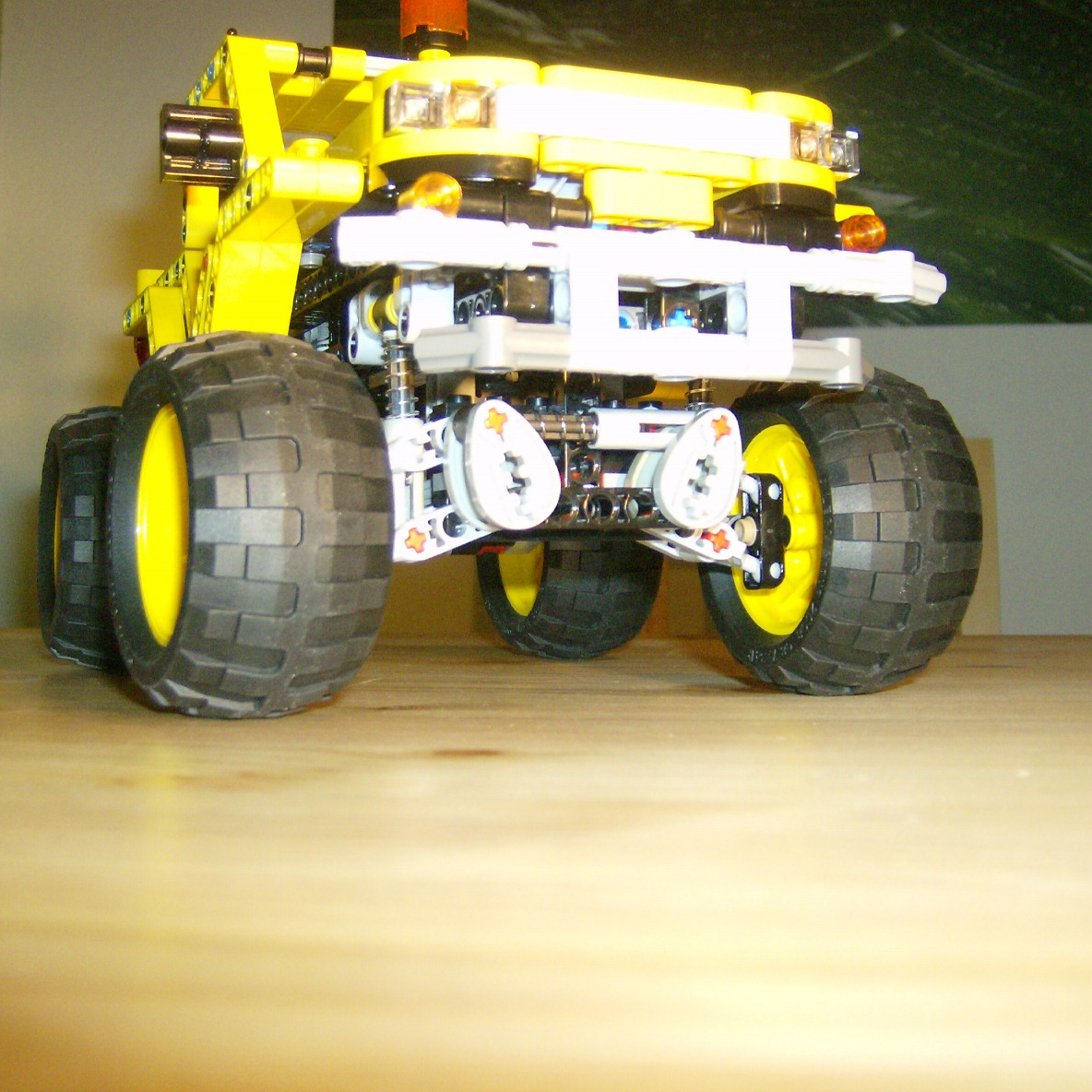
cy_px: 540
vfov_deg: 39.2
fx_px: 1535
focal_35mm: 43
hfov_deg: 39.2
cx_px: 530
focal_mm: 6
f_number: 2.8
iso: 200
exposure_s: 1/60
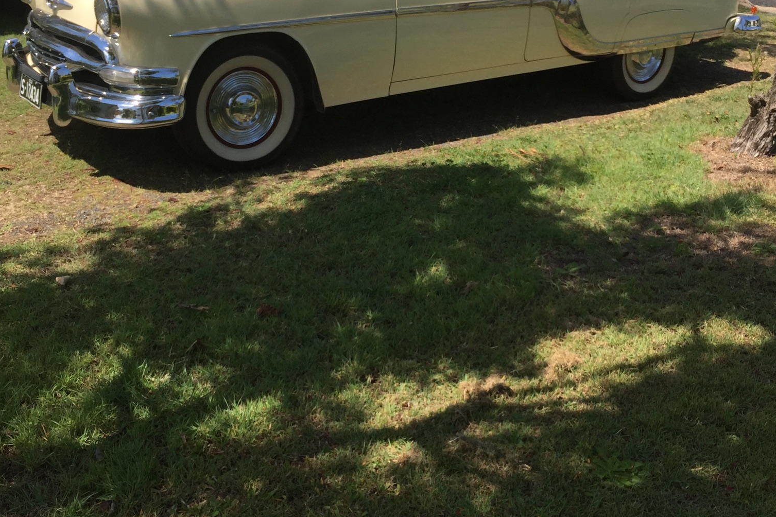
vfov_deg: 32.4
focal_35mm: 41
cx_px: 385
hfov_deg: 47.4
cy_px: 175
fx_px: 884
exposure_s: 1/1980
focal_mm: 4.15
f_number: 2.2
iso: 32
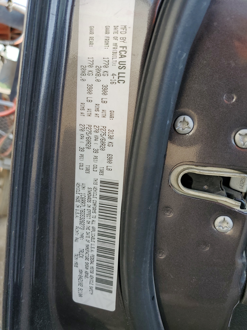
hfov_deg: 53.1
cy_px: 165
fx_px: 247
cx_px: 124
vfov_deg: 67.3
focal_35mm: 26
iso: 50
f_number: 1.5
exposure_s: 1/455
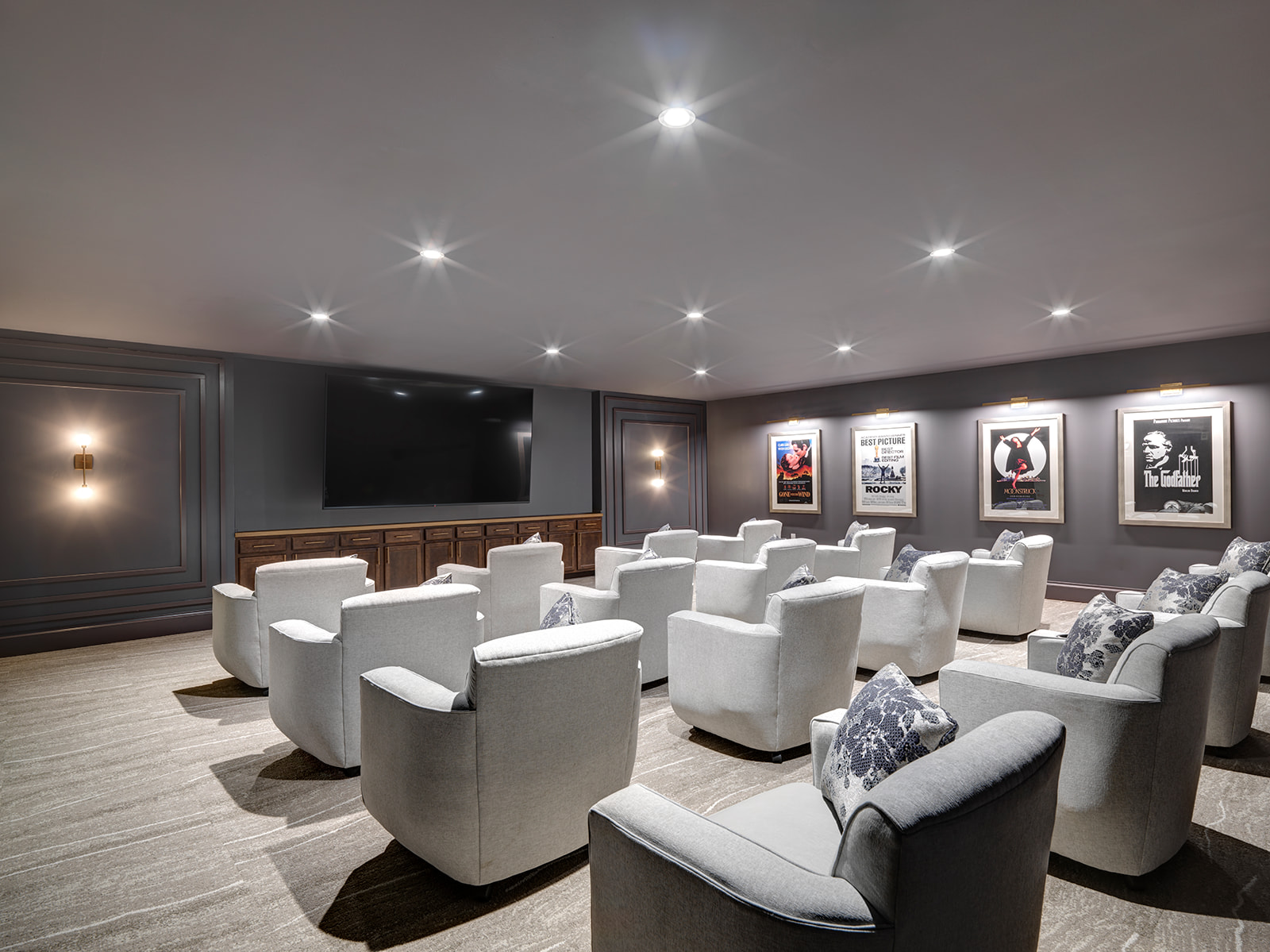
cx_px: 635
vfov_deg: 71.6
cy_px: 476
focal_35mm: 18
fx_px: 660
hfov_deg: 87.8
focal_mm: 24
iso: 100
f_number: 16
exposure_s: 8
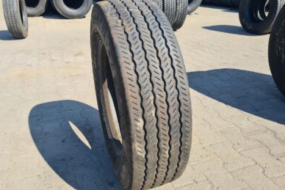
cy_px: 98
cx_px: 131
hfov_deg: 61.8
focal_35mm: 30
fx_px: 238
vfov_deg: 43.6
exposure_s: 1/1428
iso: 50
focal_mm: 5.4
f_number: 1.8
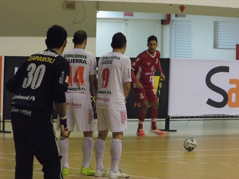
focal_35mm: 280
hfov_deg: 7.1
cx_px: 120
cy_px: 90
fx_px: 1933
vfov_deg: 5.3
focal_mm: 50.2
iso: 800
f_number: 5.6
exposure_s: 1/80
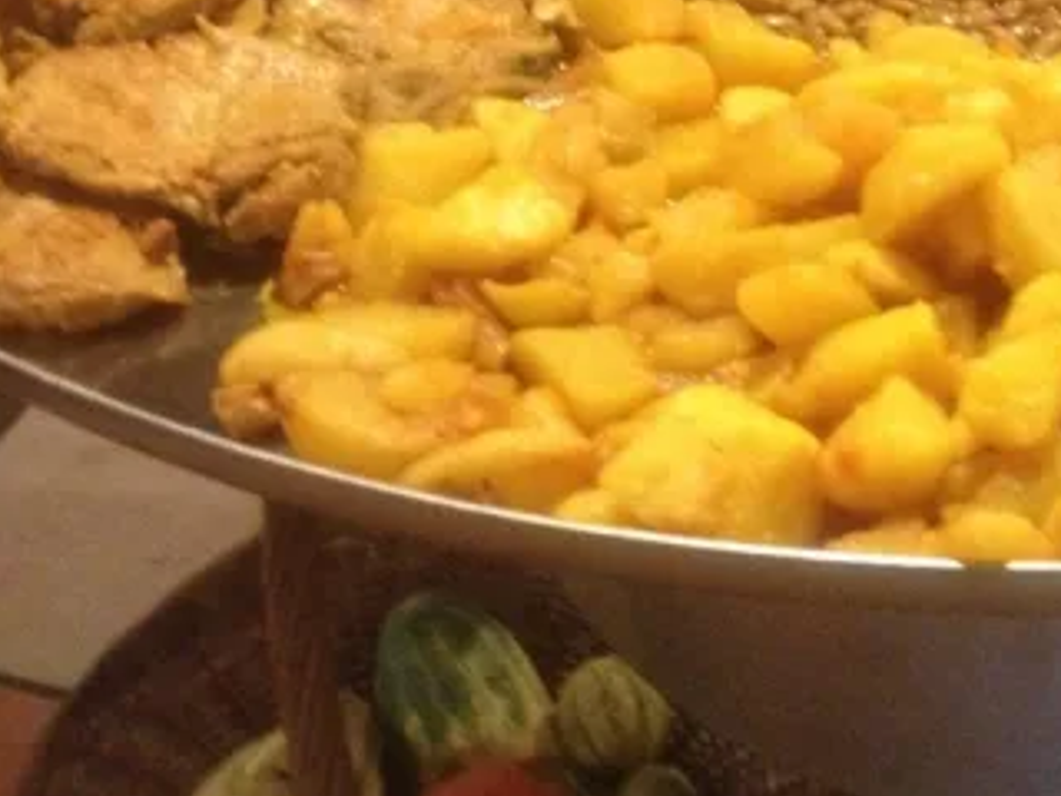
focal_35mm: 83
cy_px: -116
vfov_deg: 17.1
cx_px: 1121
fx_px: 2544
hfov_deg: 22.4
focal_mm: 4.28
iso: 400
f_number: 2.4
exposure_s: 1/20
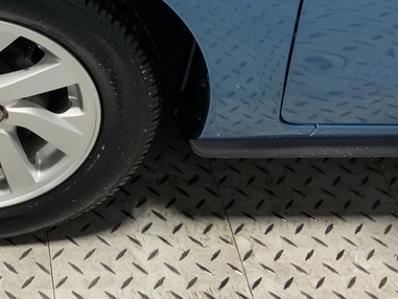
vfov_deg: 19.7
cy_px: 13
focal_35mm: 73
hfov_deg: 25.2
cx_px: -15
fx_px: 840
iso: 80
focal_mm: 3
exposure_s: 1/60
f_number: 1.8
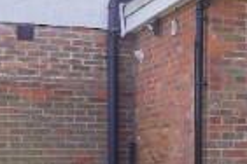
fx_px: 796
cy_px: 128
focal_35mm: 116
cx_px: 505
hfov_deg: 14.4
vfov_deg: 11.8
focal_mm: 16
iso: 100
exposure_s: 1/320
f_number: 5
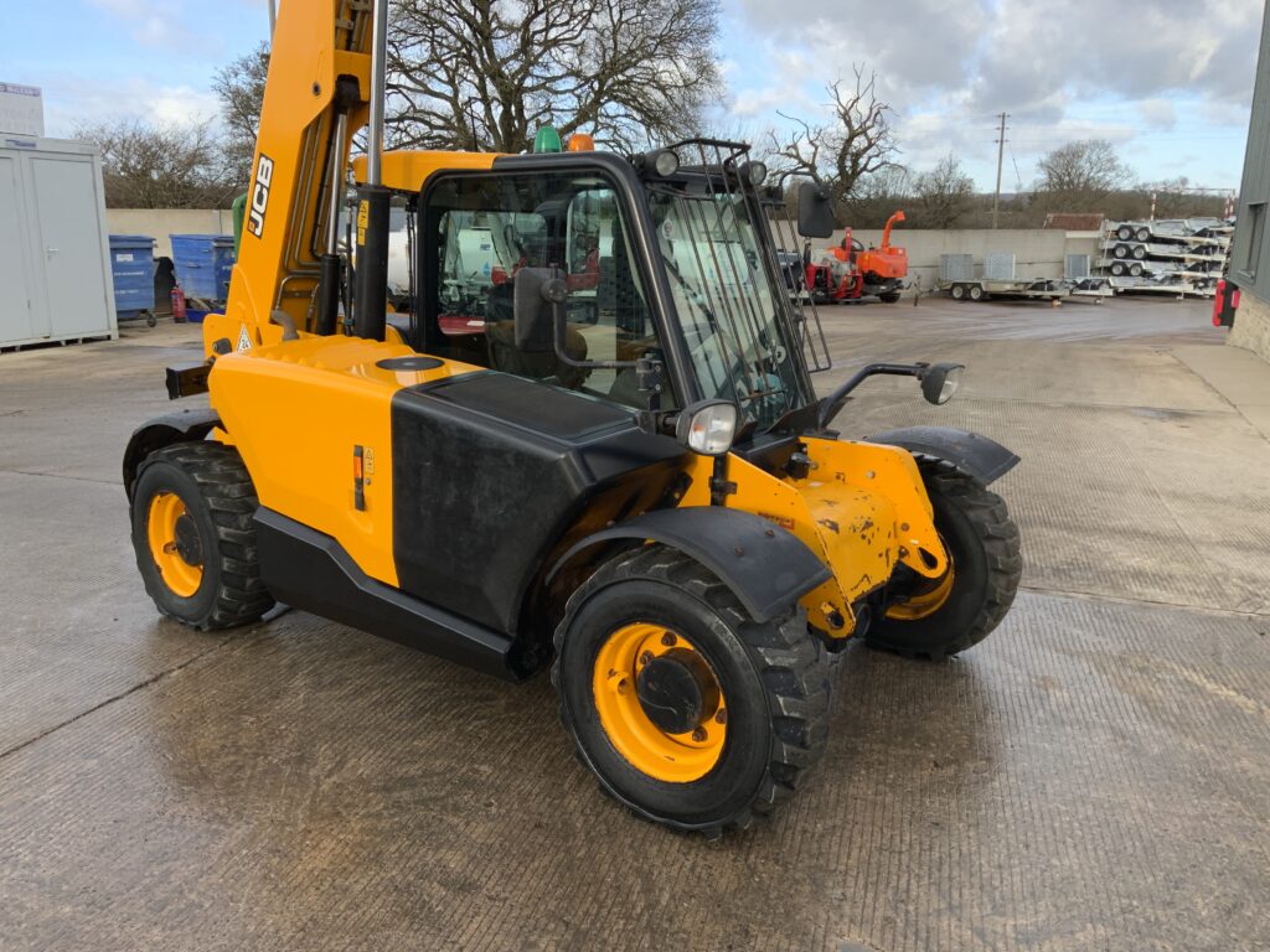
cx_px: 635
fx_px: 1064
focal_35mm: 29
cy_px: 476
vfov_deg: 48.2
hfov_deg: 61.7
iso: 16
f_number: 1.8
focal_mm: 3
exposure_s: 1/307
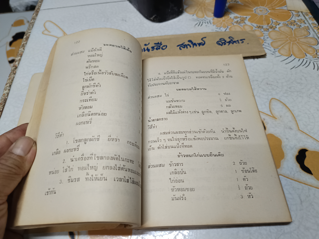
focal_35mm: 24
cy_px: 120
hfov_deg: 71.6
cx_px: 160
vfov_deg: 56.8
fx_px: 221
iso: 950
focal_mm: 5.31
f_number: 1.7
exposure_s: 1/33.3
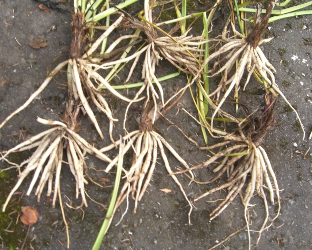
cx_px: 150
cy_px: 125
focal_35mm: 40
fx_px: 370
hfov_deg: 45.8
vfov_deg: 37.4
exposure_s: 1/100
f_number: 4
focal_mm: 7.9
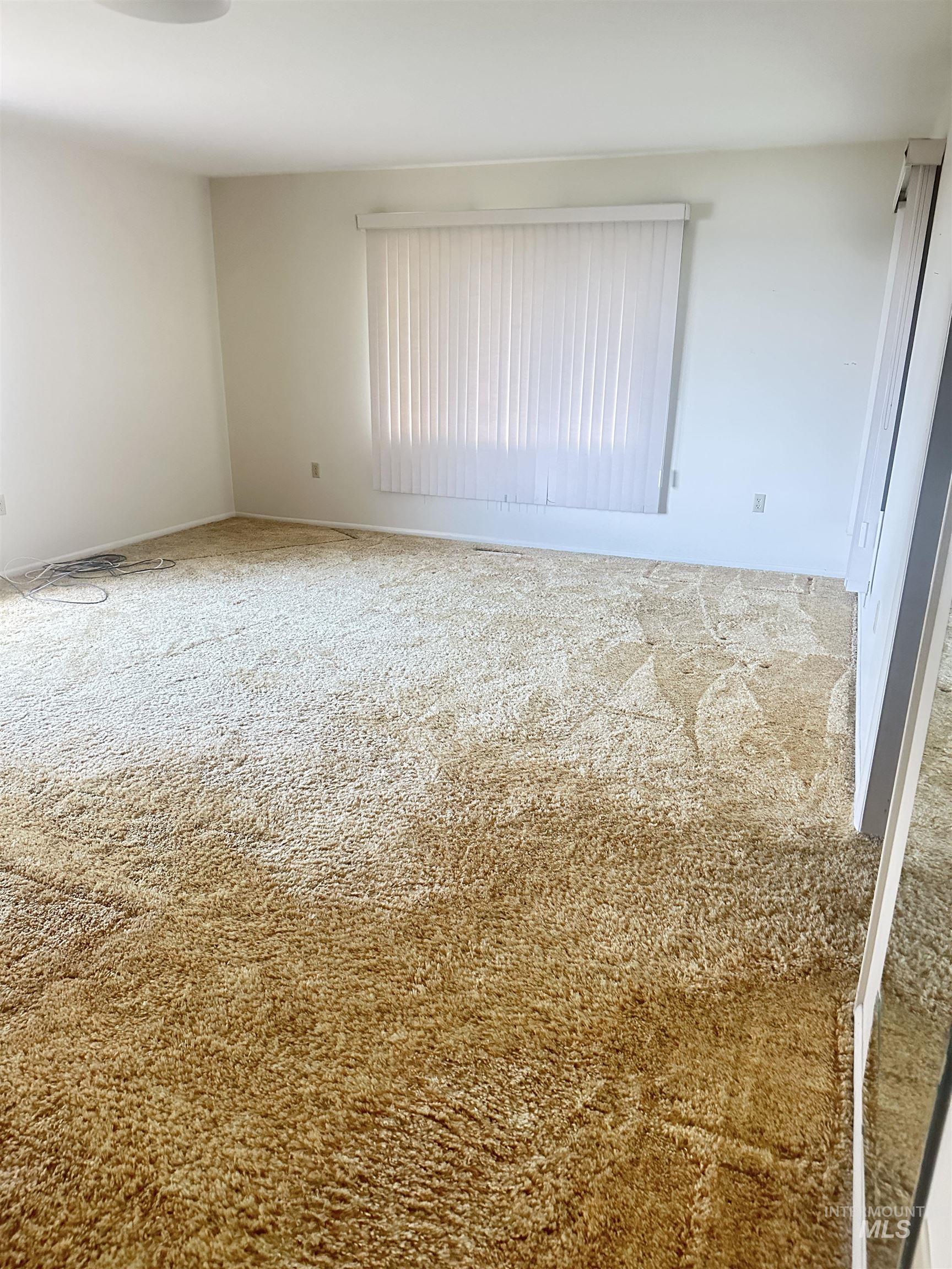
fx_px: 880
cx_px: 476
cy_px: 634
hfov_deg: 56.8
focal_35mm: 24
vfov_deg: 71.6
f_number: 1.78
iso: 800
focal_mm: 6.86
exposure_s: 1/40
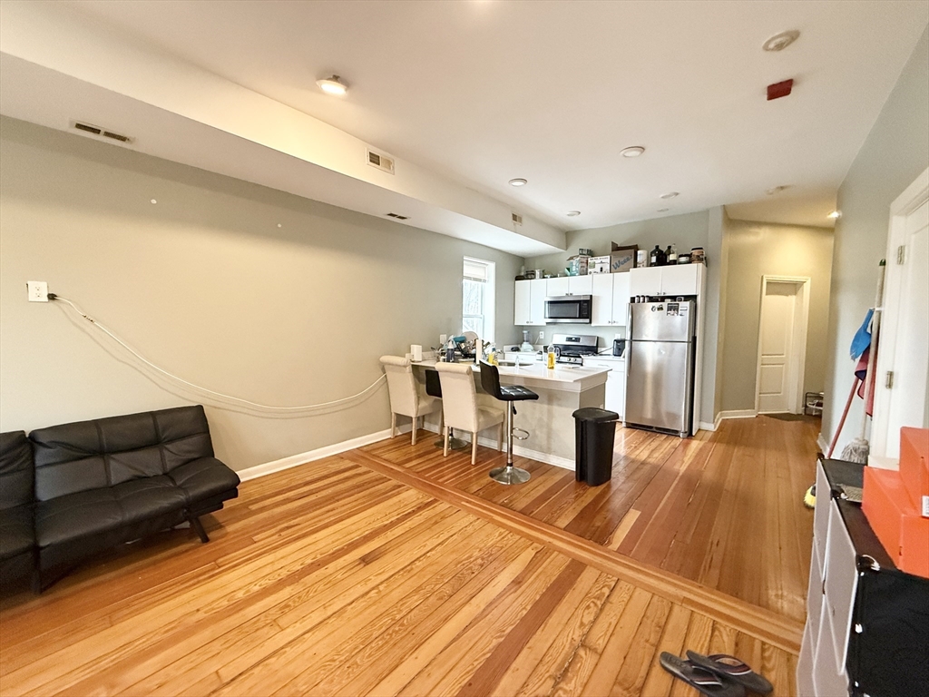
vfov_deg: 85.7
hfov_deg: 102.1
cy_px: 348
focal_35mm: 14
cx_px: 464
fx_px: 376
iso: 640
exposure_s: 1/120
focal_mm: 2.22
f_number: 2.2
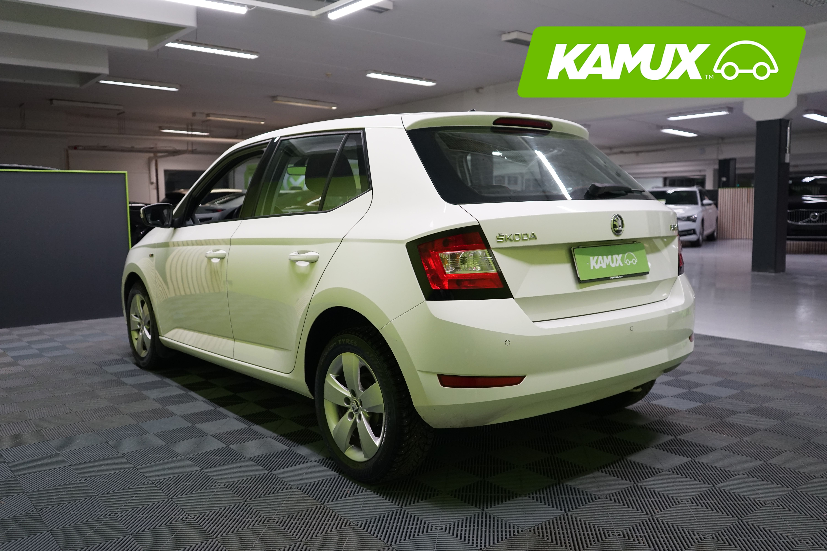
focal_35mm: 30
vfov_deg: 43.6
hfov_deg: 61.9
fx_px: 689
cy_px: 276
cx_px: 414
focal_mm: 30
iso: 1250
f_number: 4
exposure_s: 1/50
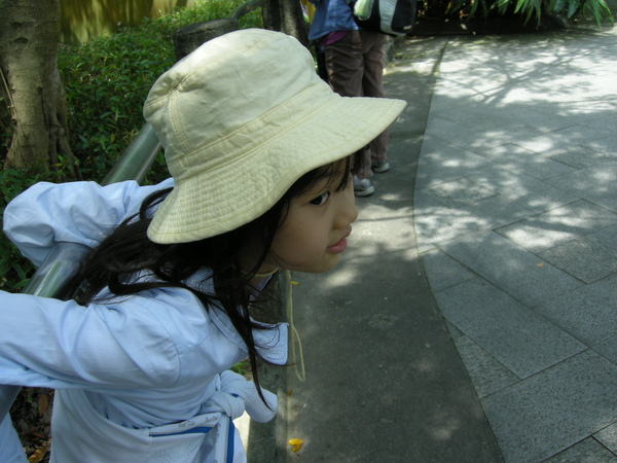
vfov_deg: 39.7
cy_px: 232
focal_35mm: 36
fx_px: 642
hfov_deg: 51.4
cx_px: 308
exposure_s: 1/115
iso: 64
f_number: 3.8
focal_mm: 7.5
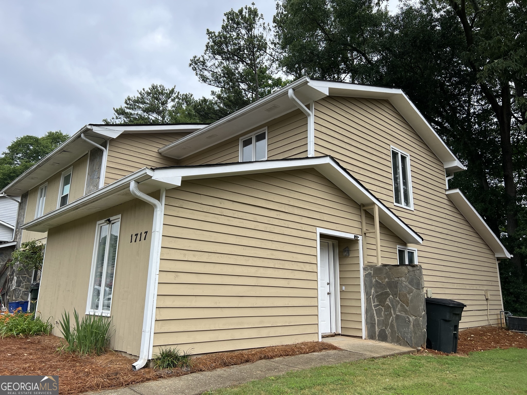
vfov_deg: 53.1
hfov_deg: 67.3
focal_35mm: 26
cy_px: 198
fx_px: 396
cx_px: 264
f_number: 1.5
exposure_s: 1/1377
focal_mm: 5.7
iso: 50
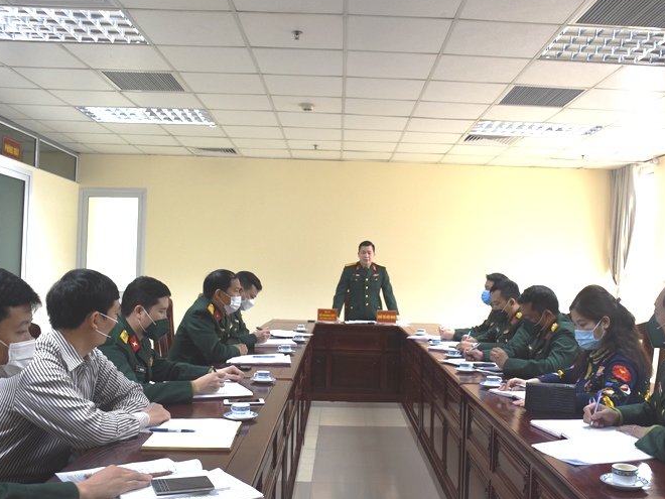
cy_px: 255
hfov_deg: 52.5
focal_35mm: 35
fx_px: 672
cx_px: 364
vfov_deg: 40.7
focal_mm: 20
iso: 500
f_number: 5.6
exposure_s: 1/60
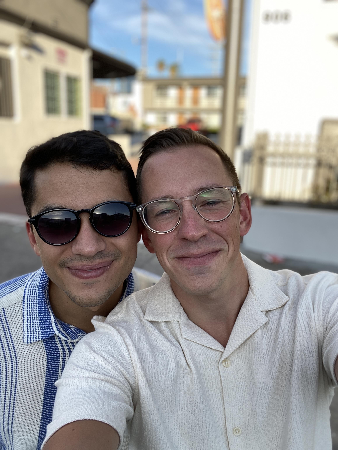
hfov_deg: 46.8
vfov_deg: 60.0
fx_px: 391
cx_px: 169
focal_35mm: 30
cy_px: 225
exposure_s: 1/127
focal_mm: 2.71
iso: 25
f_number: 2.2
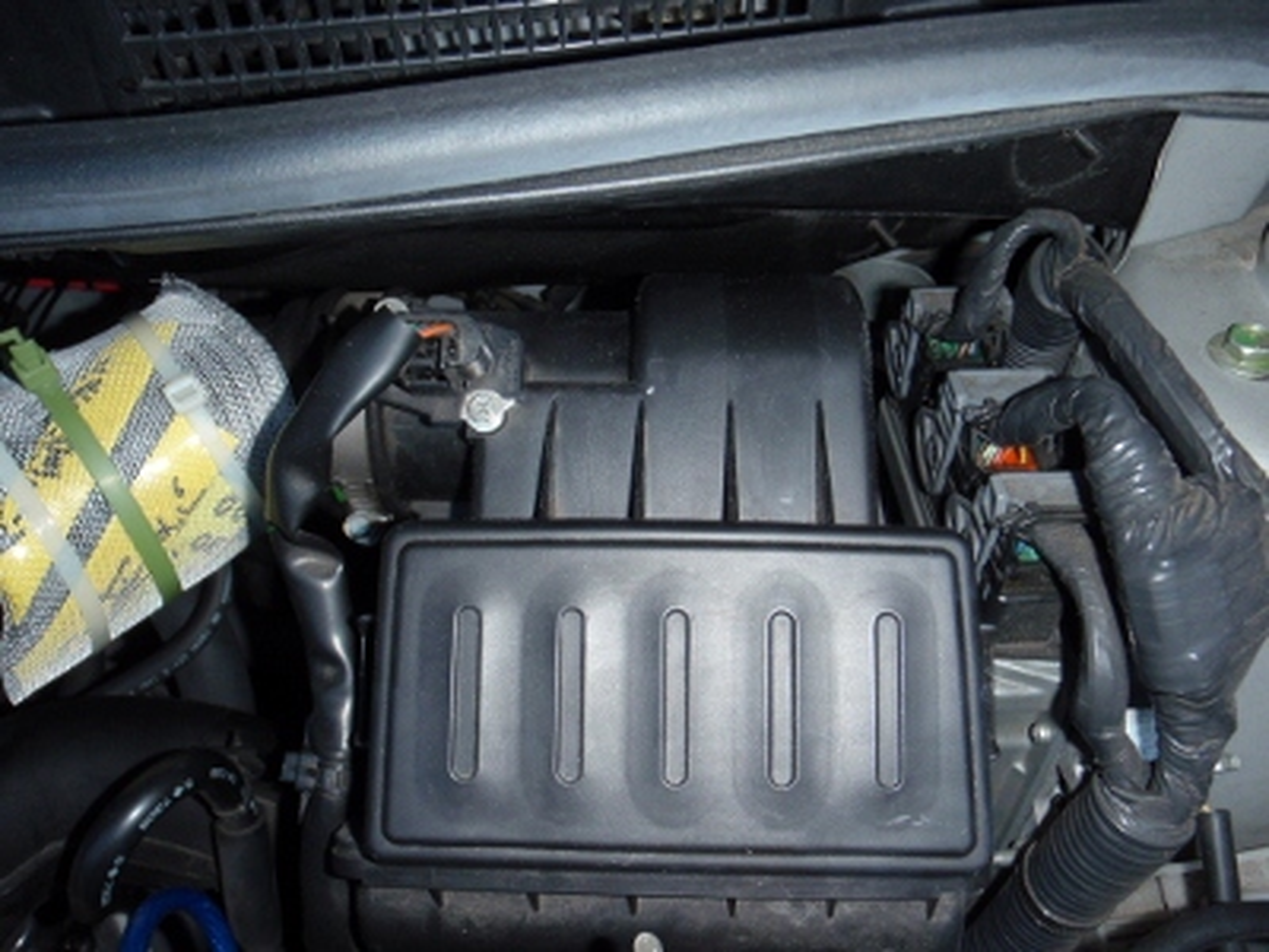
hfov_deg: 63.4
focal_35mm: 28
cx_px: 634
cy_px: 476
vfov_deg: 49.7
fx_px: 1026
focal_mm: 5
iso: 100
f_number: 3.5
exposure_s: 1/30
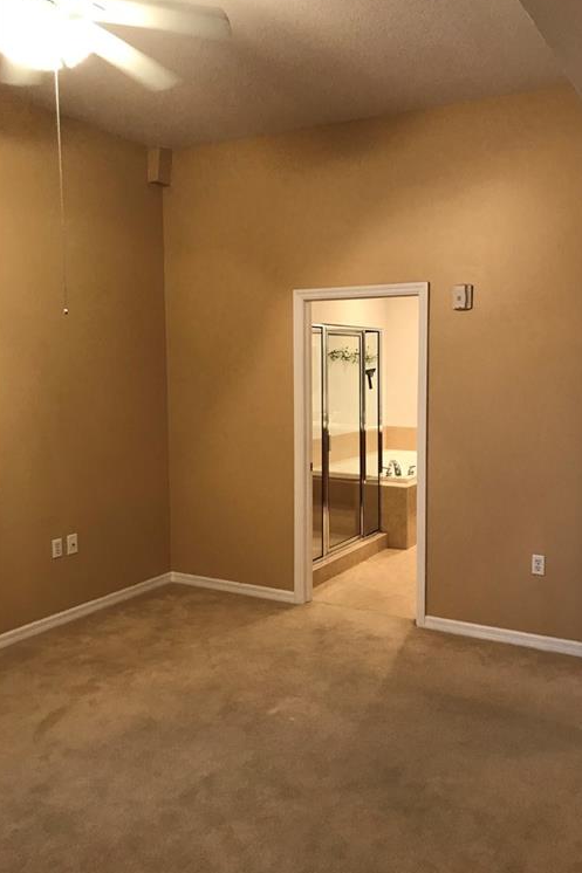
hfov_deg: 43.5
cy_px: 432
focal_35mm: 30
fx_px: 728
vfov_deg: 61.9
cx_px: 331
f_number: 1.8
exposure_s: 1/15
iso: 50
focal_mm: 3.99
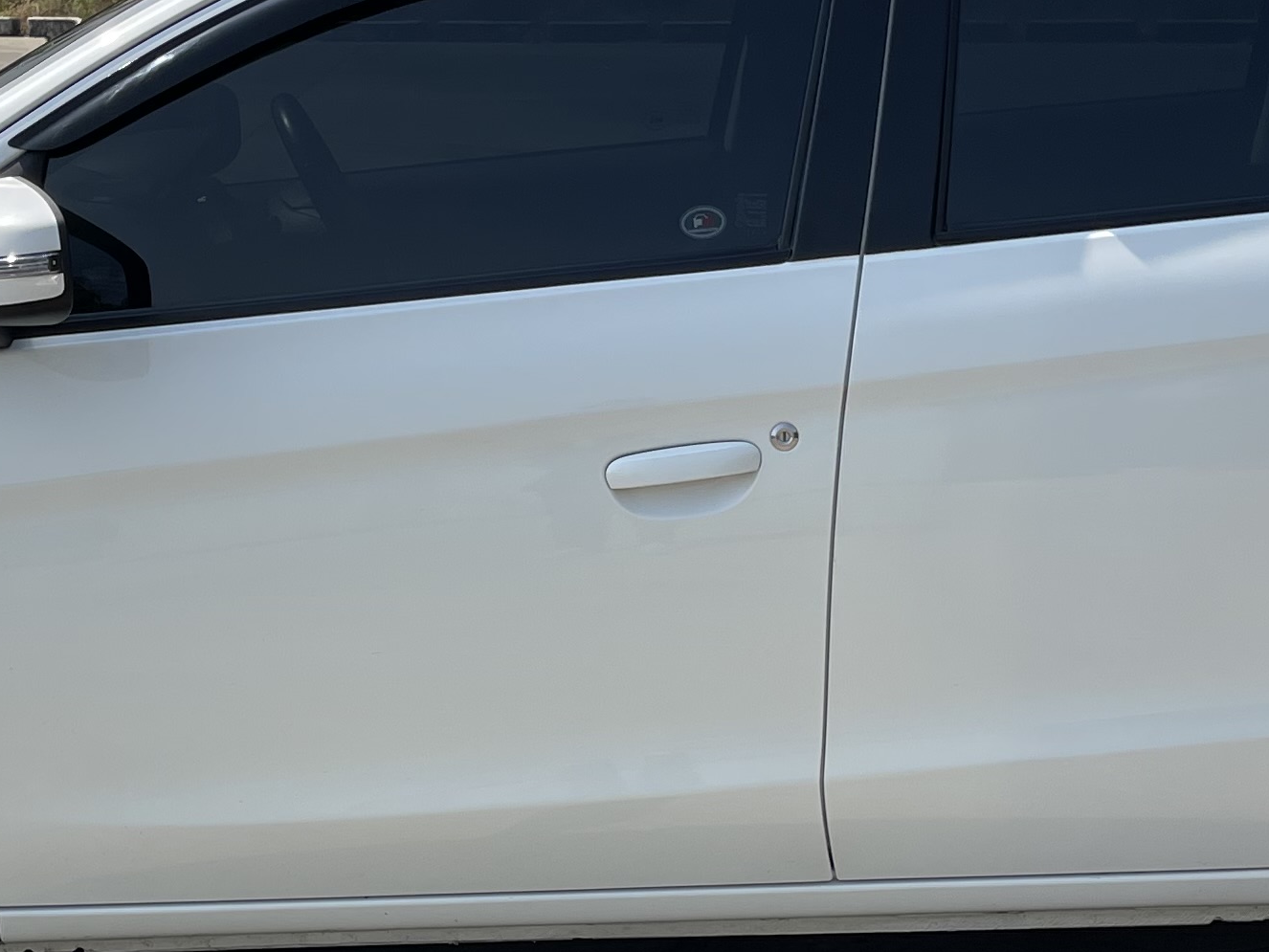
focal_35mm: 76
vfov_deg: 19.4
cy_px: 573
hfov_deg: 25.7
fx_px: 2787
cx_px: 614
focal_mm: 5.1
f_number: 1.6
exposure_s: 1/3663
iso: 32
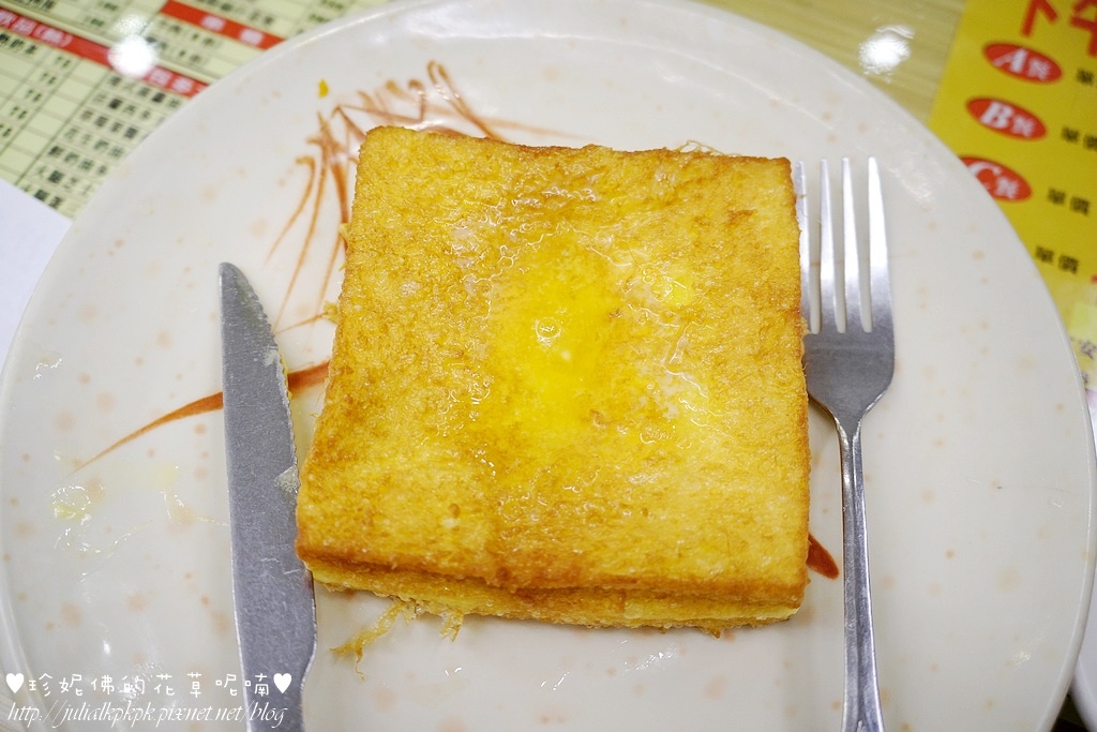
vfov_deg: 43.6
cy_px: 366
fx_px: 914
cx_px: 548
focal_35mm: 30
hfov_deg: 61.9
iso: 320
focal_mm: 20
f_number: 3.5
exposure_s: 1/60
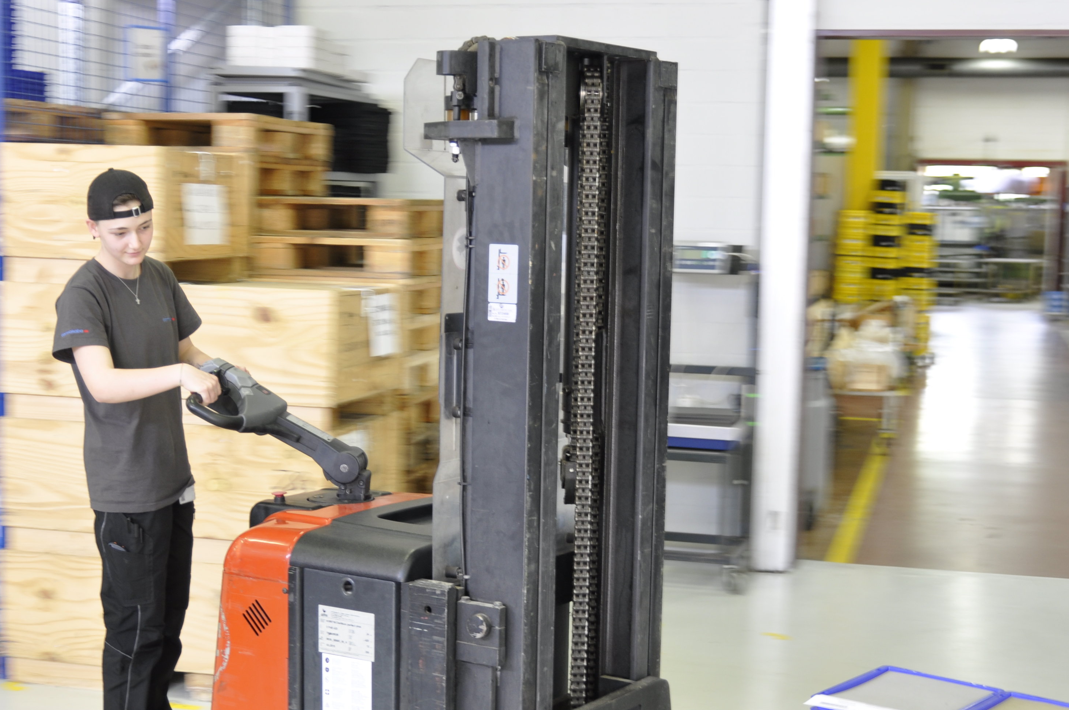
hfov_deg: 31.6
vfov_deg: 21.2
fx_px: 1890
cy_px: 443
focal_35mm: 64
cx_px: 500
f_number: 3.3
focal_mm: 29
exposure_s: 1/13
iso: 200
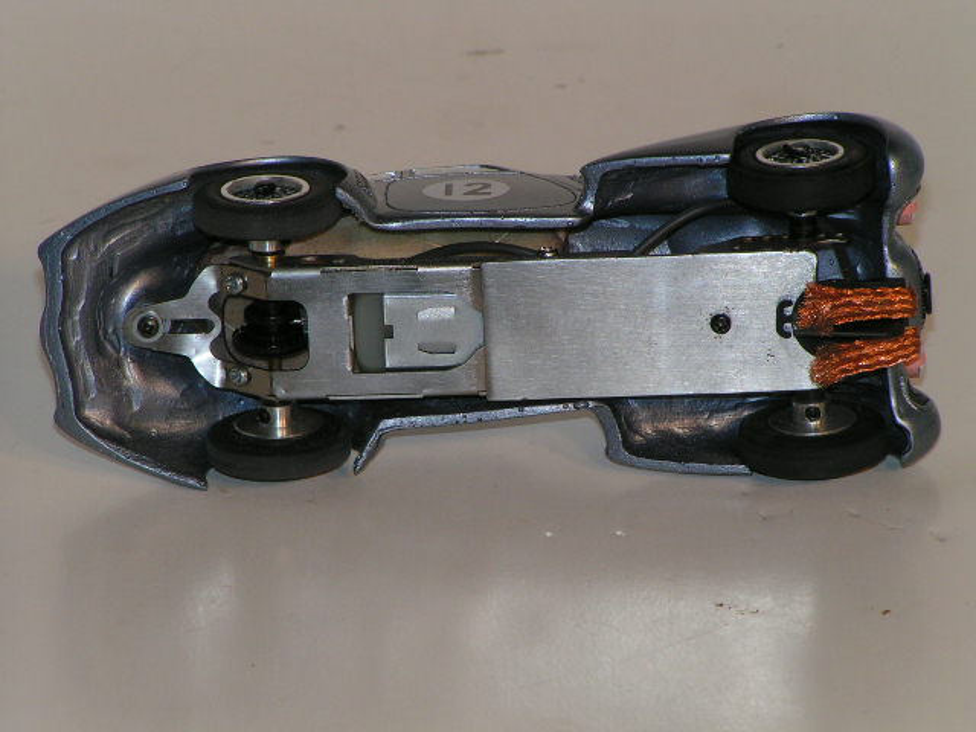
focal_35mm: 259
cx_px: 488
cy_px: 366
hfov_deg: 7.6
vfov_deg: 5.7
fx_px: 7303
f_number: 5.6
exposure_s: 1/320
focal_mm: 39.6
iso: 100
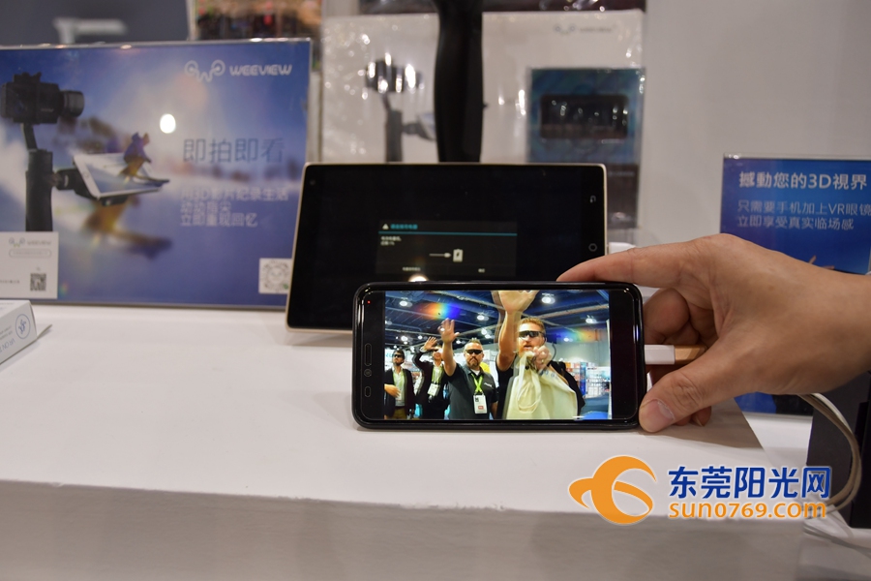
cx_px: 436
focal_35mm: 33
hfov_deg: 57.2
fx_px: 798
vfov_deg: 40.0
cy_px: 290
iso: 450
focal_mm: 22
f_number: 3.8
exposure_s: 1/125
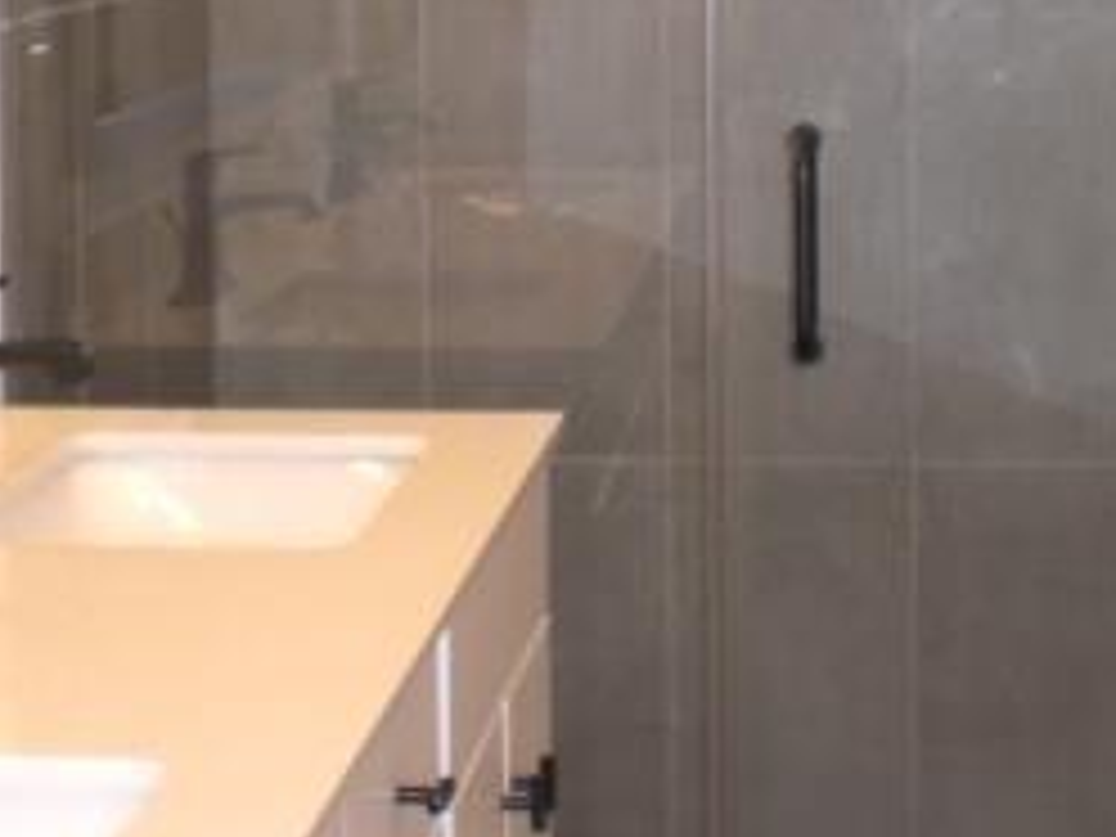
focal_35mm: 98
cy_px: -90
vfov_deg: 14.7
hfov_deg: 20.0
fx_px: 3159
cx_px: 706
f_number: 3.1
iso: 200
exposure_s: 1/60
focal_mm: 6.3
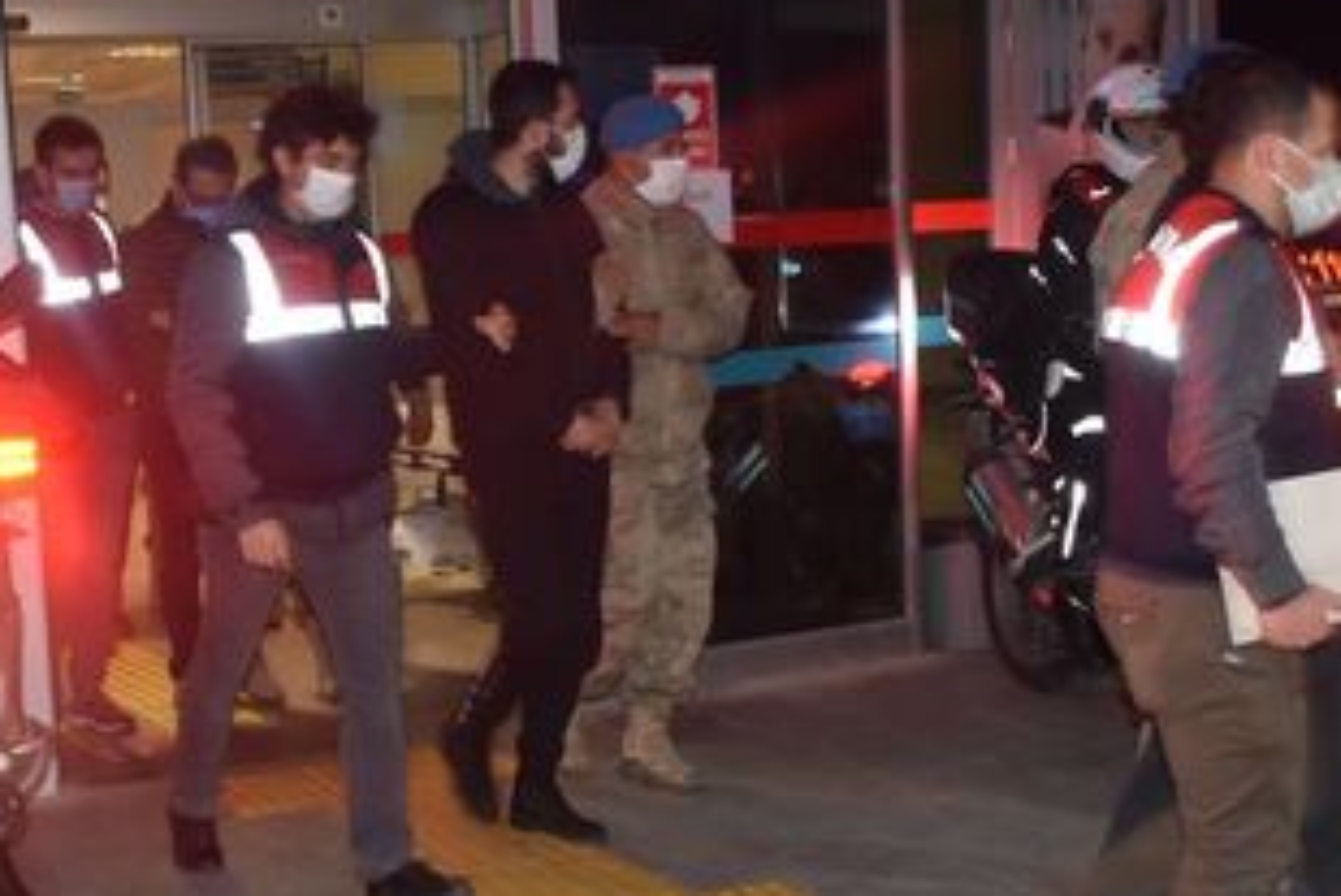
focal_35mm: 66
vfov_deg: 20.6
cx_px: 571
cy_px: 550
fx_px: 2460
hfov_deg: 30.5
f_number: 5.6
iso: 1250
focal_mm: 22
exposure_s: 1/60
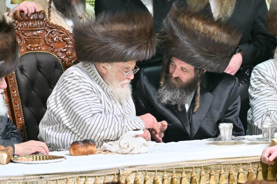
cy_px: 80
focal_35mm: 367
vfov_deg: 3.7
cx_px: 146
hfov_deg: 5.6
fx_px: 2822
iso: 400
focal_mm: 200
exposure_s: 1/200
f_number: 2.8
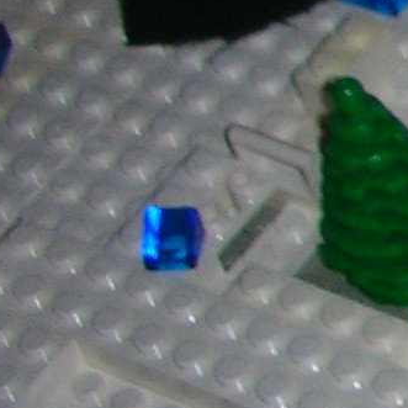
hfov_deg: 6.1
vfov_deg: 7.2
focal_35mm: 242
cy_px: 185
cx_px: 1585
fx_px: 3227
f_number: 3
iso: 50
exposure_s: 1/60.1
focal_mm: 5.8
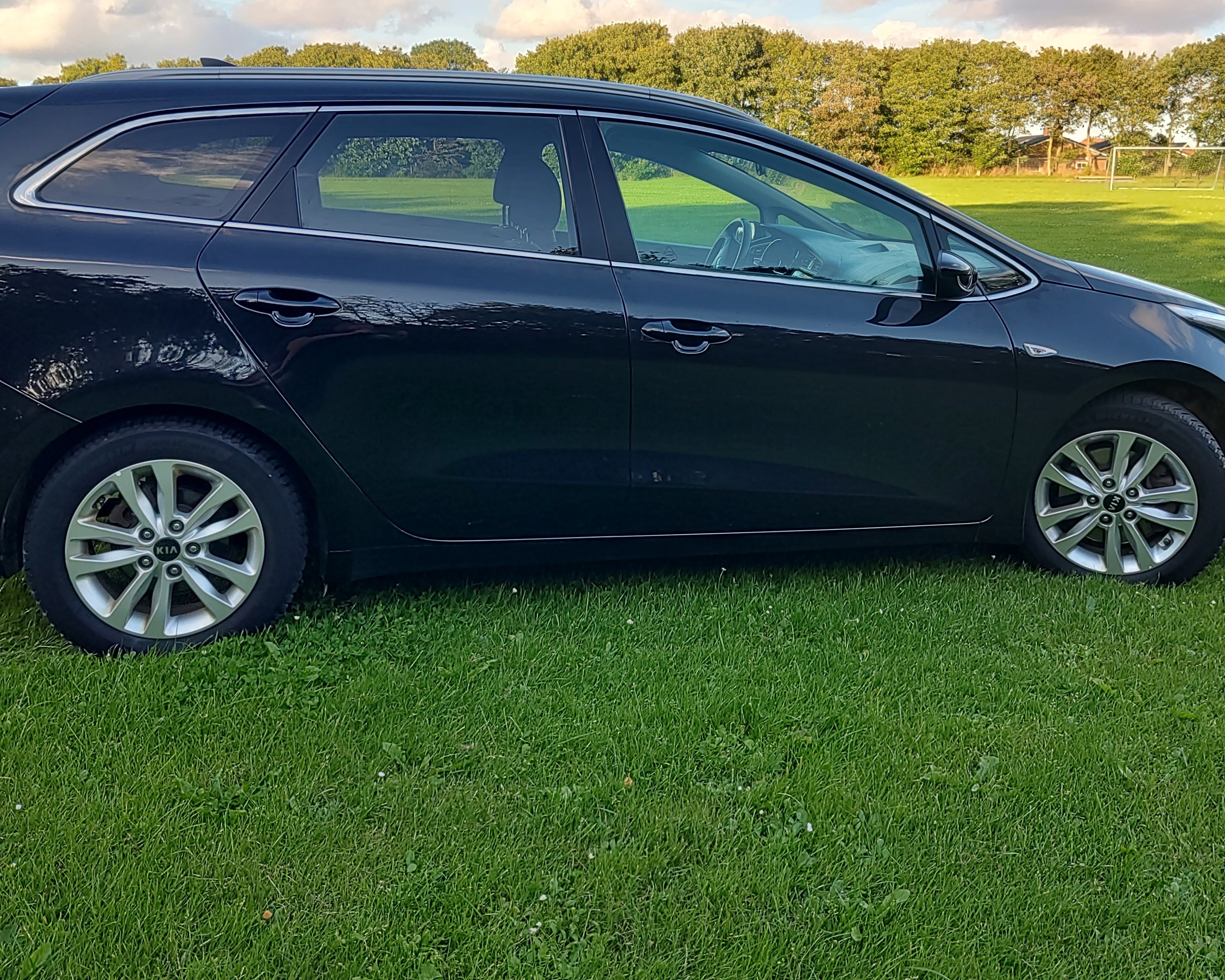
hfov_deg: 55.6
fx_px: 1160
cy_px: 379
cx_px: 643
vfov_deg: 45.5
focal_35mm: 32
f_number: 1.8
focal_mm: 5.56
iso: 100
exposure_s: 1/376
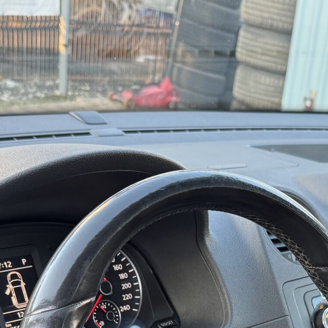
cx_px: 228
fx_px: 772
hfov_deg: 23.8
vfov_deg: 22.4
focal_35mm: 72
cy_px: 374
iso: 200
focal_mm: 6.76
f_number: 1.78
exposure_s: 1/110
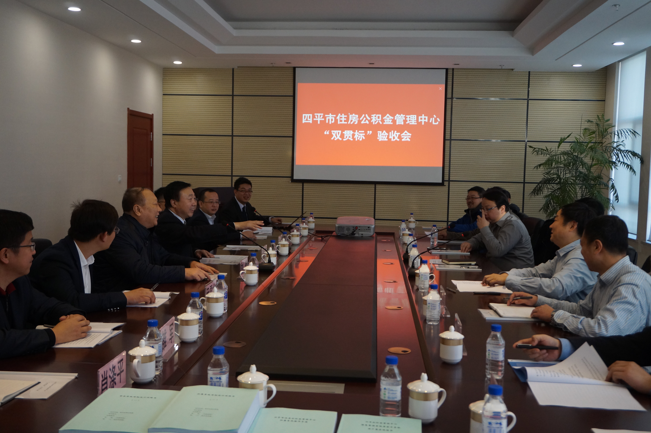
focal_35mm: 36
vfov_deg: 36.8
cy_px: 216
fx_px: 650
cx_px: 326
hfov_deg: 53.2
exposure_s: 1/160
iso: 800
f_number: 4.5
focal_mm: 24
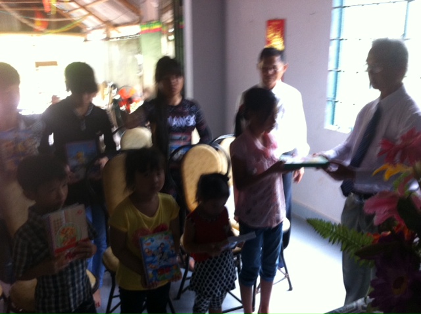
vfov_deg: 40.6
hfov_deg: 52.7
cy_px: 157
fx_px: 425
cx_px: 210
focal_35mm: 35
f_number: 2.8
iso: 160
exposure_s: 1/17
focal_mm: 3.85
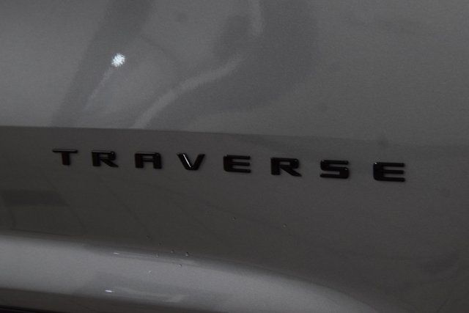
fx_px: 1016
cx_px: 234
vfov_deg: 17.5
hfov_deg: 26.0
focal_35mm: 78
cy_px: 156
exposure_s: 1/60
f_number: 6.3
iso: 1600
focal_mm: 52
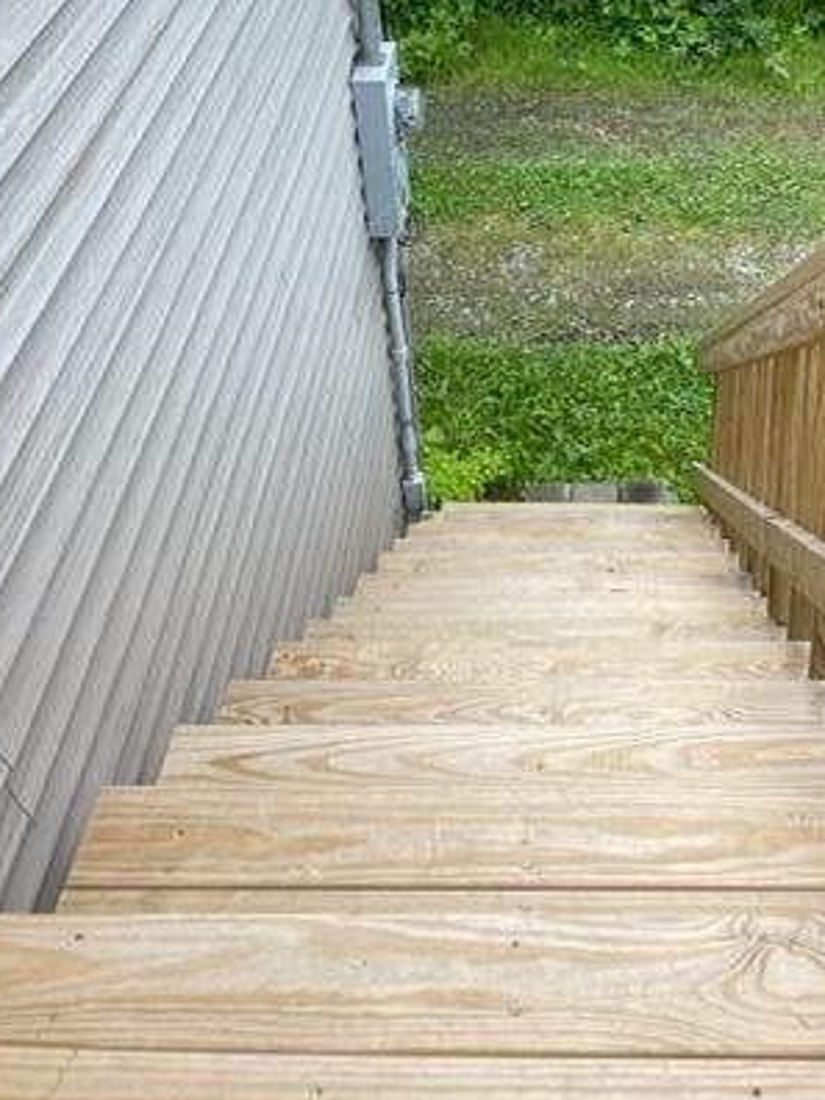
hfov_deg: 34.1
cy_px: 239
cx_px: 544
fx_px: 1335
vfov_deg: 43.0
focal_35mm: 42
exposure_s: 1/525
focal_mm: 5.1
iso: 32
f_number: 1.6
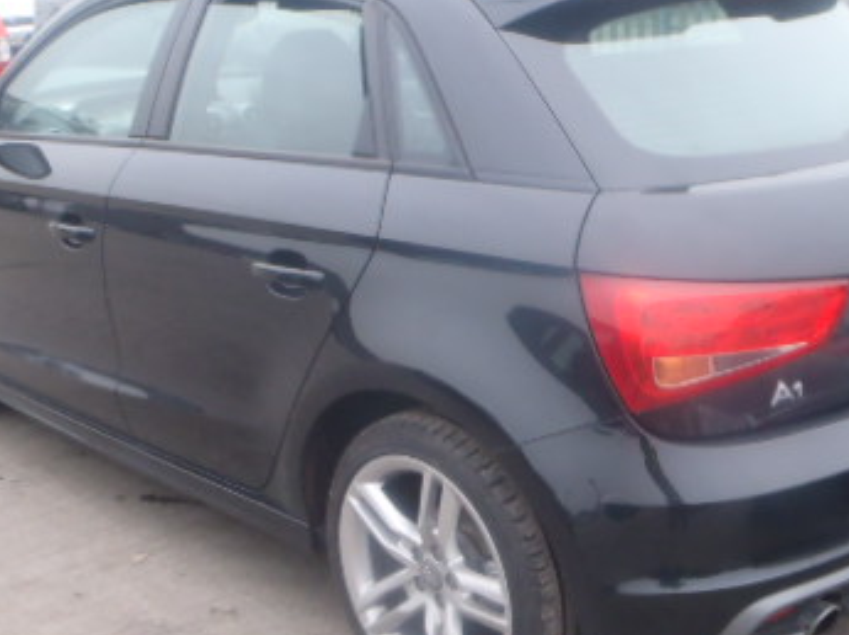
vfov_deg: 28.0
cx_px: 463
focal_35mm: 52
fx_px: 1274
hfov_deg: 36.8
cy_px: 357
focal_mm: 5
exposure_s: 1/15
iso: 200
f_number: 3.5
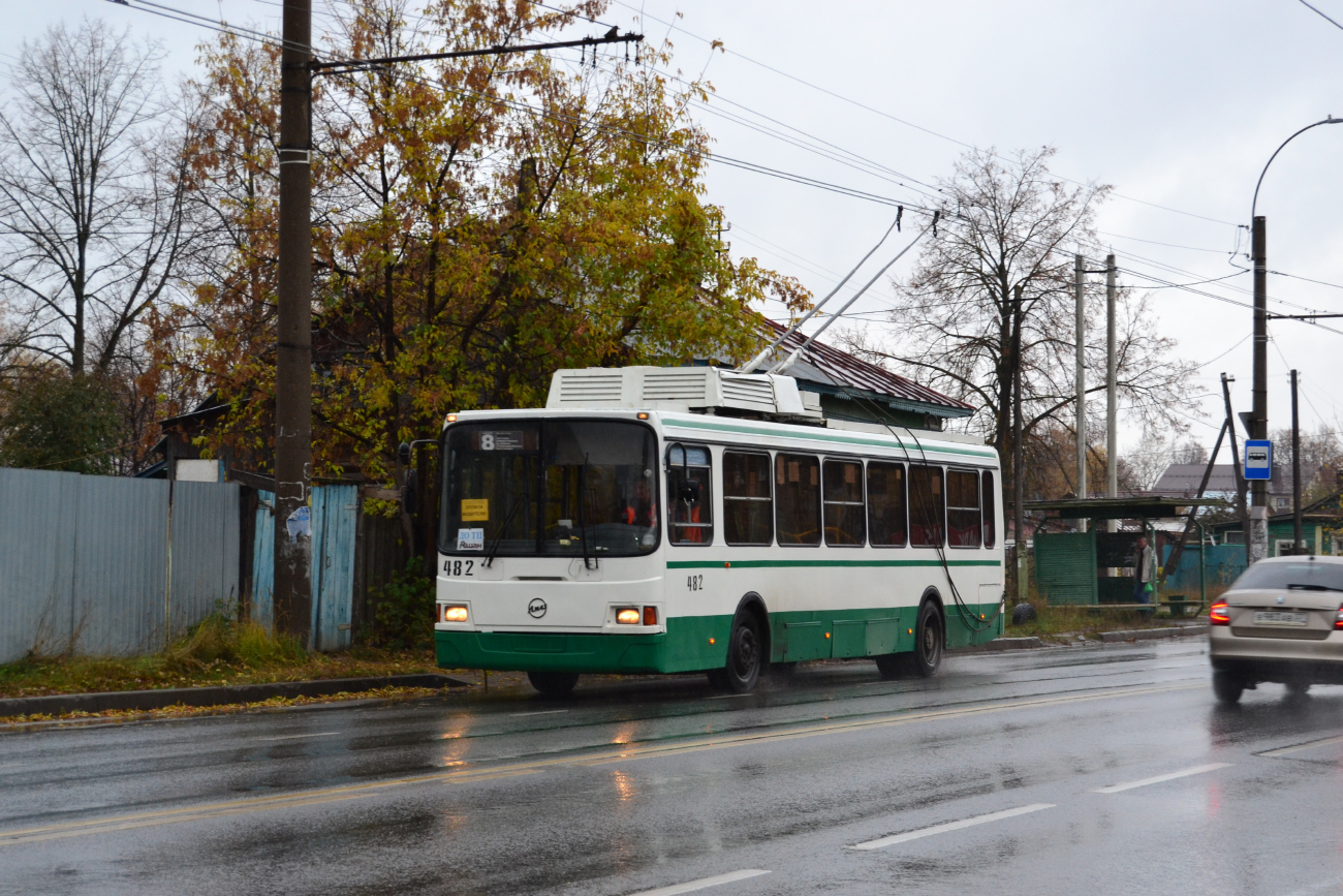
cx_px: 672
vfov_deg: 16.6
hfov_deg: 24.6
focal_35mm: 82
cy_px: 448
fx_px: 3078
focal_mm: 55
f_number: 5.6
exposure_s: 1/125
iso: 800
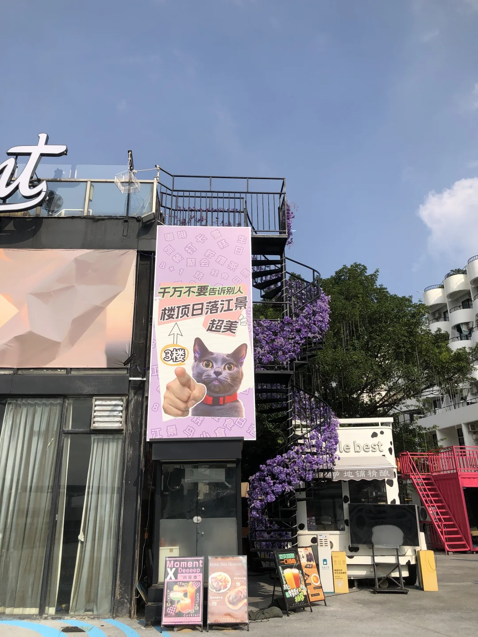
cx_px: 239
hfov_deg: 49.7
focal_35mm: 28
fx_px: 516
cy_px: 318
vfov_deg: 63.4
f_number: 1.8
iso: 20
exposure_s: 1/2825
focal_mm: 4
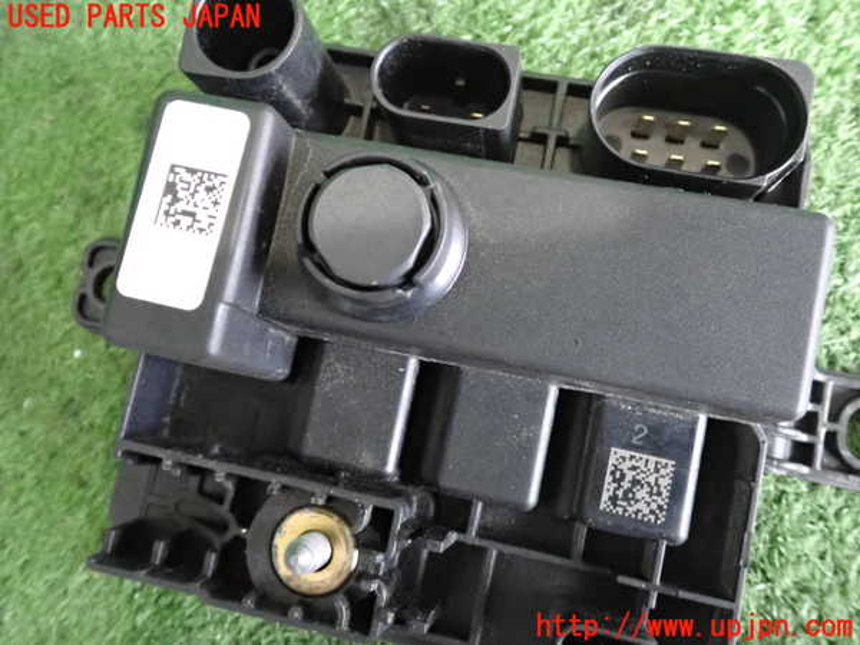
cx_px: 430
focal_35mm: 32
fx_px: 795
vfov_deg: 44.2
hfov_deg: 56.8
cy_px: 322
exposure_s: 1/100
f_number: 2.4
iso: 2500
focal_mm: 5.79
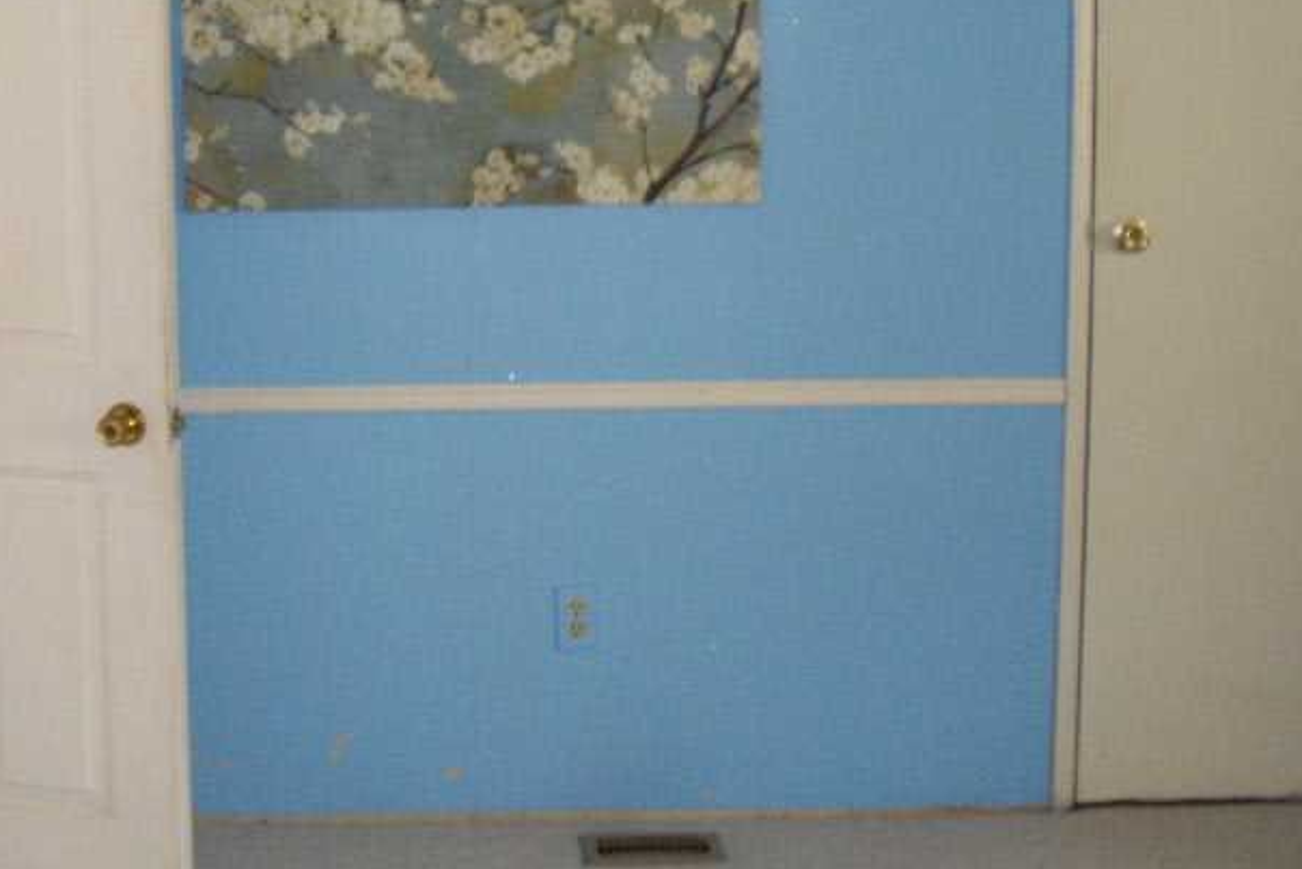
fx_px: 2424
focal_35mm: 67
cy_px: 354
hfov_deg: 29.6
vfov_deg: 20.3
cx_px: 336
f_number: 2.8
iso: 400
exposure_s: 1/40
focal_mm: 7.9
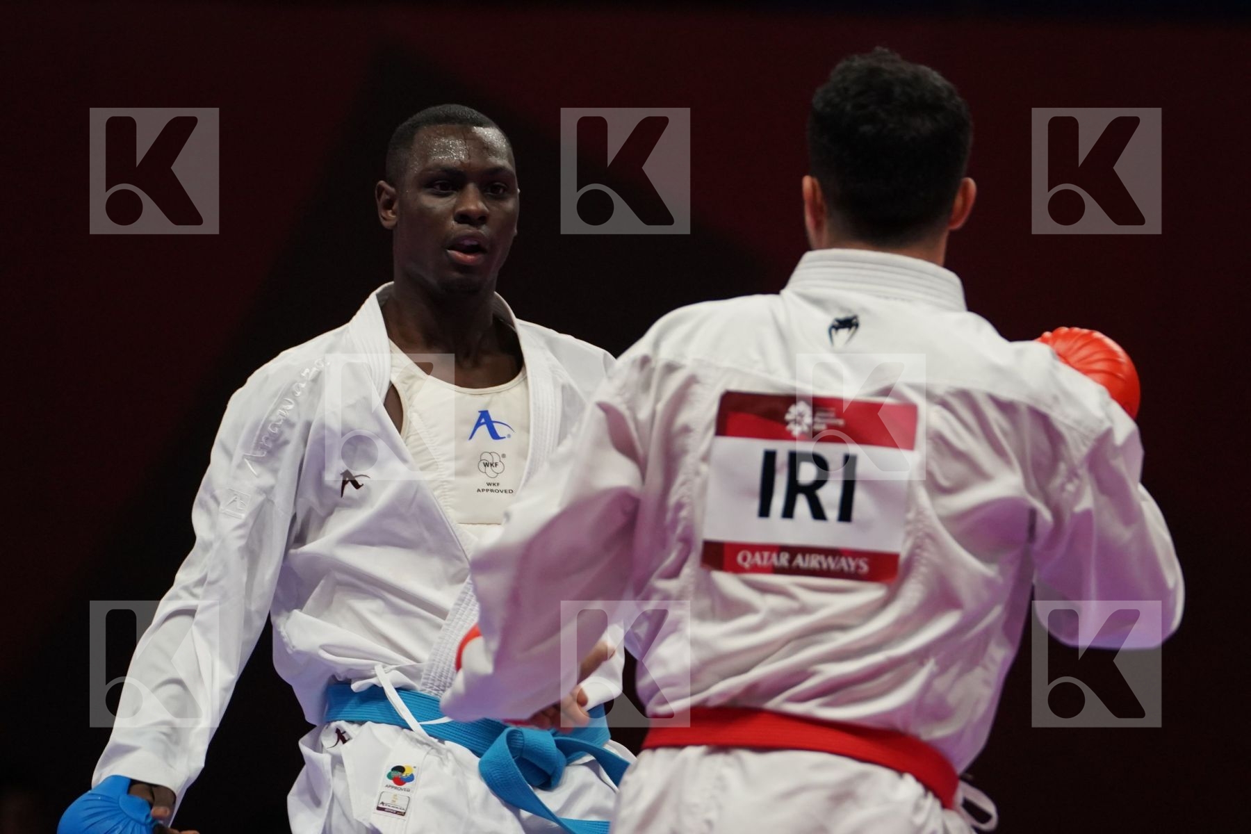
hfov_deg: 5.5
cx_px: 626
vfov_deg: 3.7
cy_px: 417
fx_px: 13065
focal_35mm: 376
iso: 2500
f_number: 4
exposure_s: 1/1000
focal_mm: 251
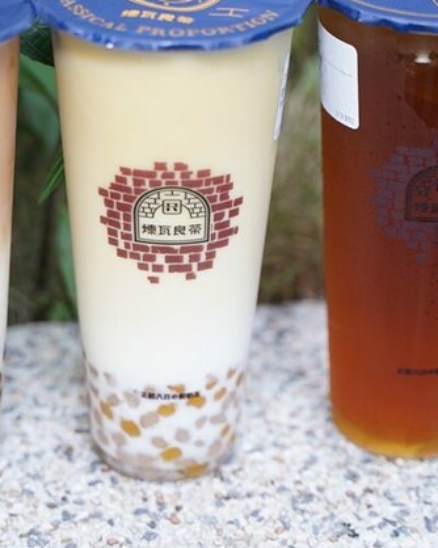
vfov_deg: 18.2
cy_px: 190
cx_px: 156
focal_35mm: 105
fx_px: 1703
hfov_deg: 14.6
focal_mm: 55
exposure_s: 1/60
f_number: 2.8
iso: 500
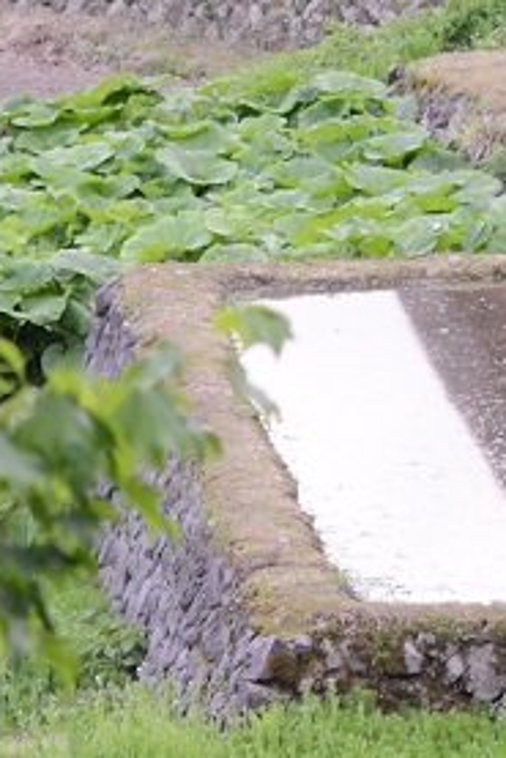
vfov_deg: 4.0
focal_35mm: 505
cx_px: 821
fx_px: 10633
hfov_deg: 2.7
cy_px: -1064
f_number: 4
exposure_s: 1/80
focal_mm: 70
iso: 640
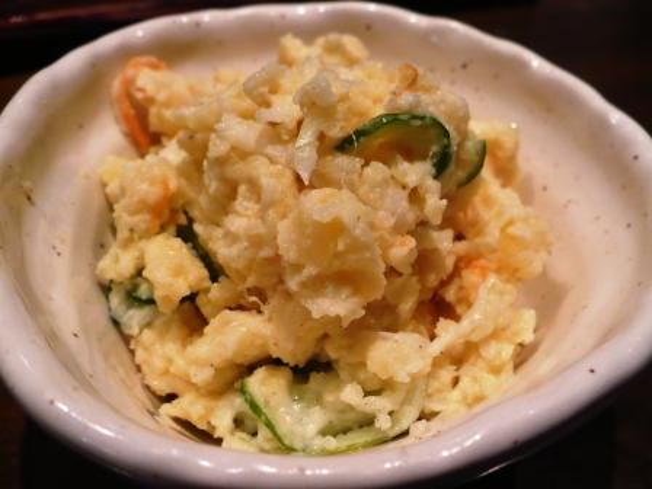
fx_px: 697
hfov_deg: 50.1
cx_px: 326
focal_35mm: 37
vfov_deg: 38.7
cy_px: 244
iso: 200
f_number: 2.8
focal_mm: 6.1
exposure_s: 1/30
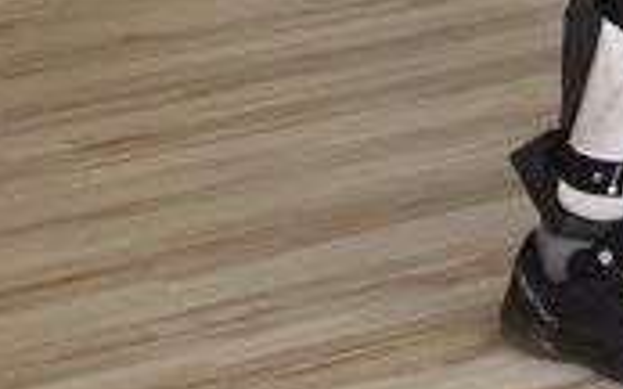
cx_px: 1368
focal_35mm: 171
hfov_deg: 10.8
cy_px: -574
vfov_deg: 7.2
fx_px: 2902
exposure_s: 1/60
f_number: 2.4
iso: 64
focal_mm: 4.28
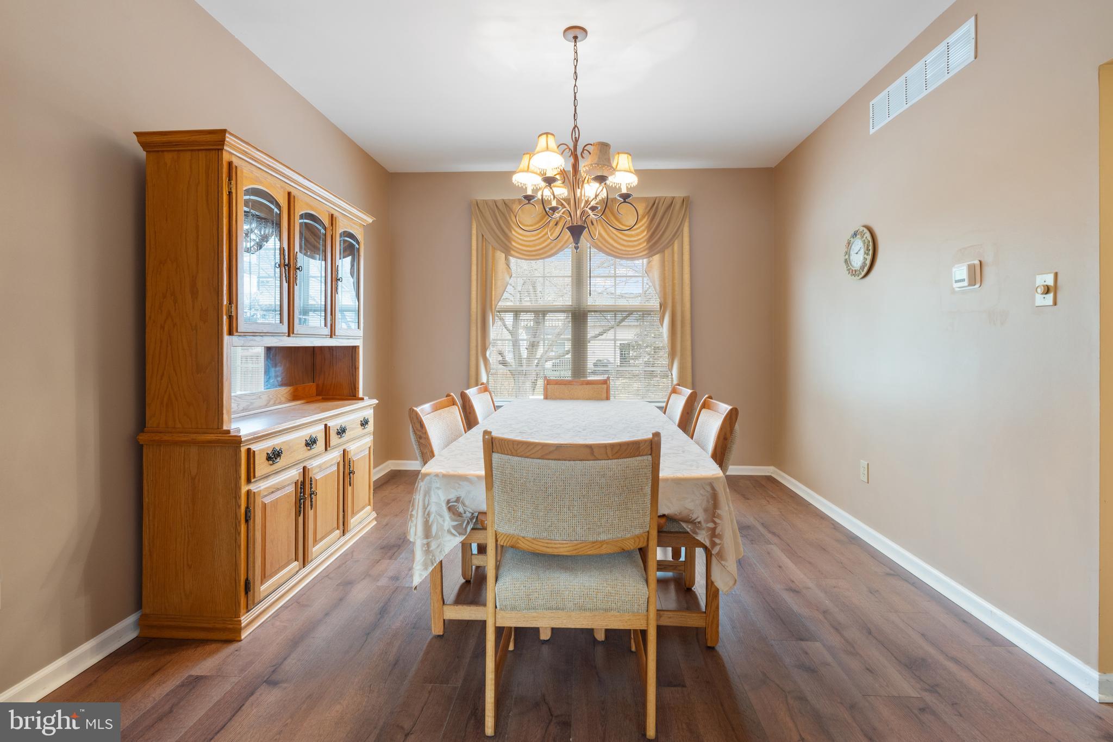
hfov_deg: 96.7
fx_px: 495
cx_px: 556
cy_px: 371
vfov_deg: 73.7
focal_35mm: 16
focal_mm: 16
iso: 400
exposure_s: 1/3
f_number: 8
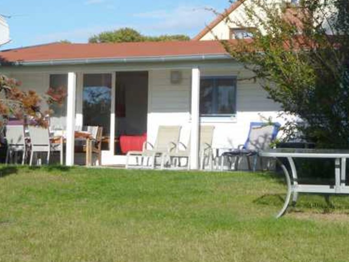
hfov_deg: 22.9
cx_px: 114
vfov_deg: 17.4
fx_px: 857
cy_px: 130
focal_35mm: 85
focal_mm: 10.1
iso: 80
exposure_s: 1/500
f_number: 5
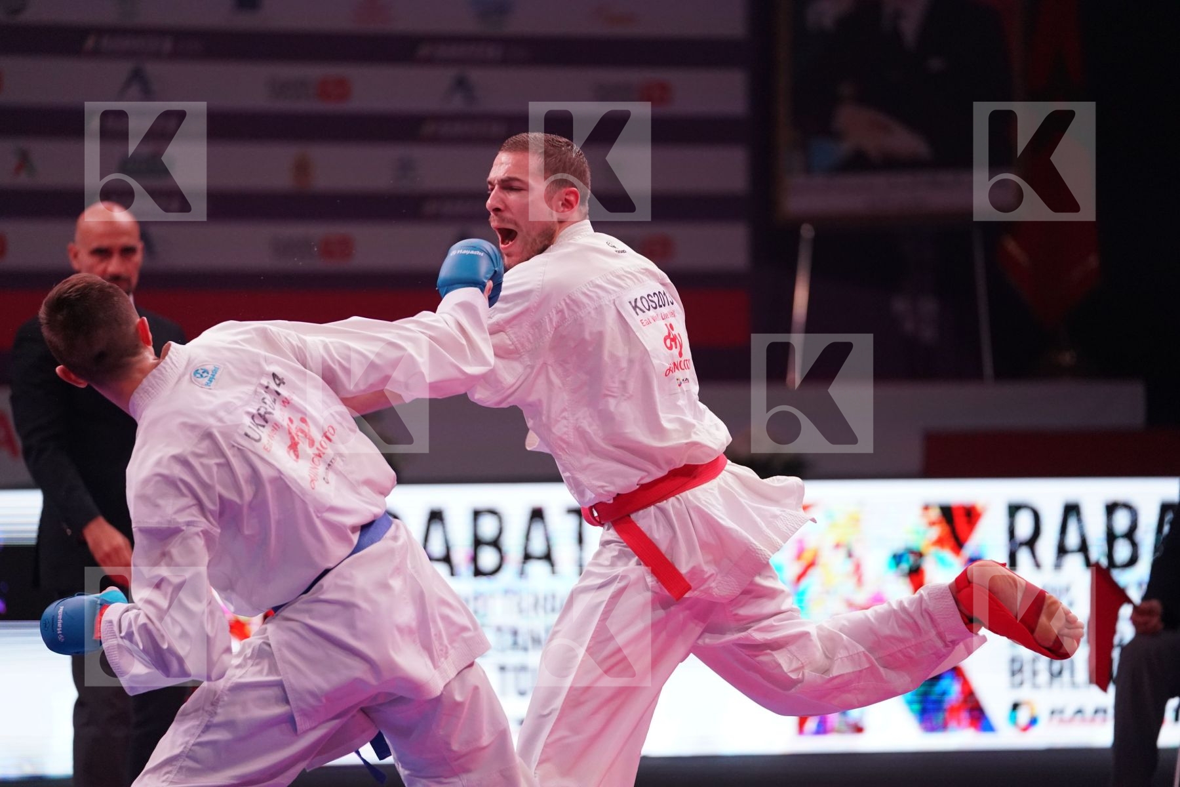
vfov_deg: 8.1
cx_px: 590
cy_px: 394
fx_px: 5572
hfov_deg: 12.1
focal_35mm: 170
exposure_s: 1/1000
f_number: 2.8
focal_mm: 170
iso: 3200
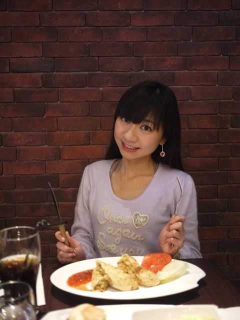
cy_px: 160
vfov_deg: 46.8
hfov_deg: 36.0
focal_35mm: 40
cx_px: 120
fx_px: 370
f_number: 1.7
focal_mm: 20
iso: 800
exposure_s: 1/30
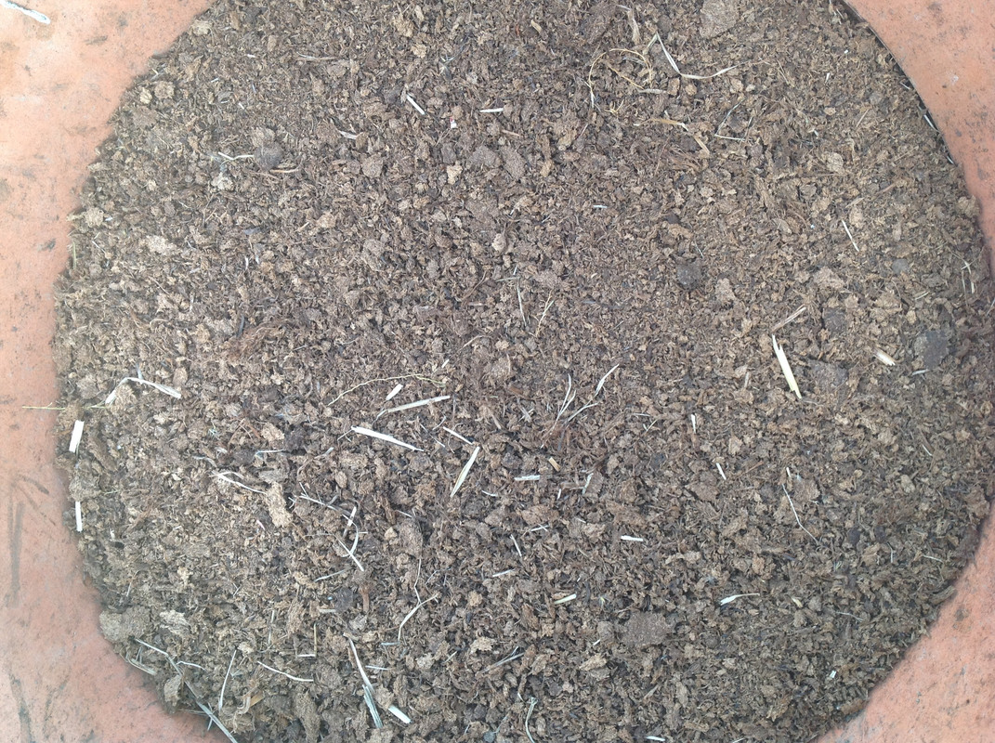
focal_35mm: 35
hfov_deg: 52.7
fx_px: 1005
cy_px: 372
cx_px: 498
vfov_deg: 40.6
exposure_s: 1/143
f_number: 2.4
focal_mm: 4.28
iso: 50
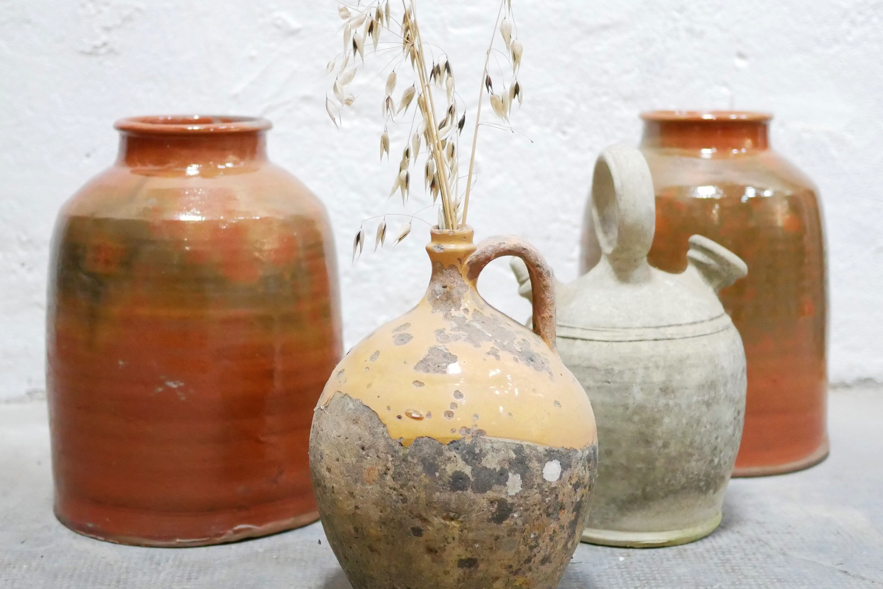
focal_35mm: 61
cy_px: 244
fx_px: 1496
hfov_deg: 32.9
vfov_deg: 22.2
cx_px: 427
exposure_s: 1/60
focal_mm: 20
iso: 3200
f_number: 1.7
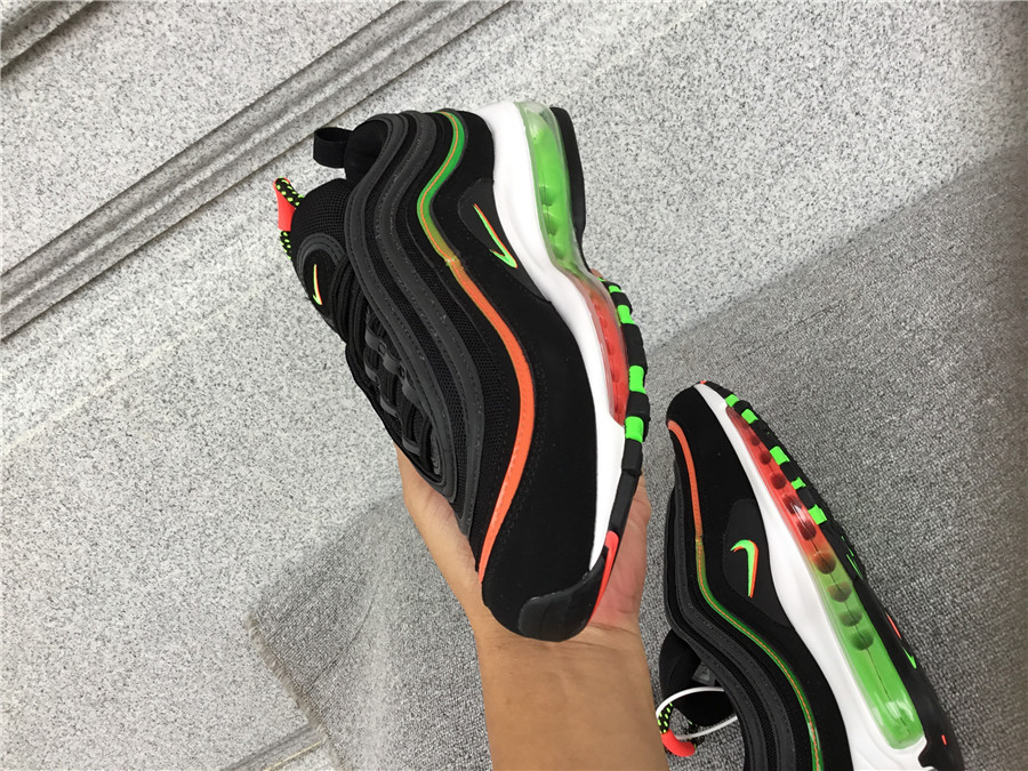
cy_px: 386
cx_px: 514
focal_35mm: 31
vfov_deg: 45.4
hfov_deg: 58.4
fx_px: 921
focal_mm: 3.3
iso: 40
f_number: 2.4
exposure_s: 1/100
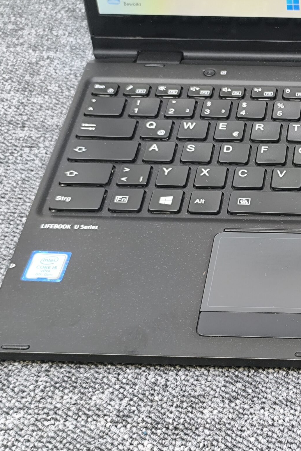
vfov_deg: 25.7
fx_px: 990
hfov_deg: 16.6
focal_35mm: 79
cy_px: 201
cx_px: 357
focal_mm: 6.14
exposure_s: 1/100
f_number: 1.65
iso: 500
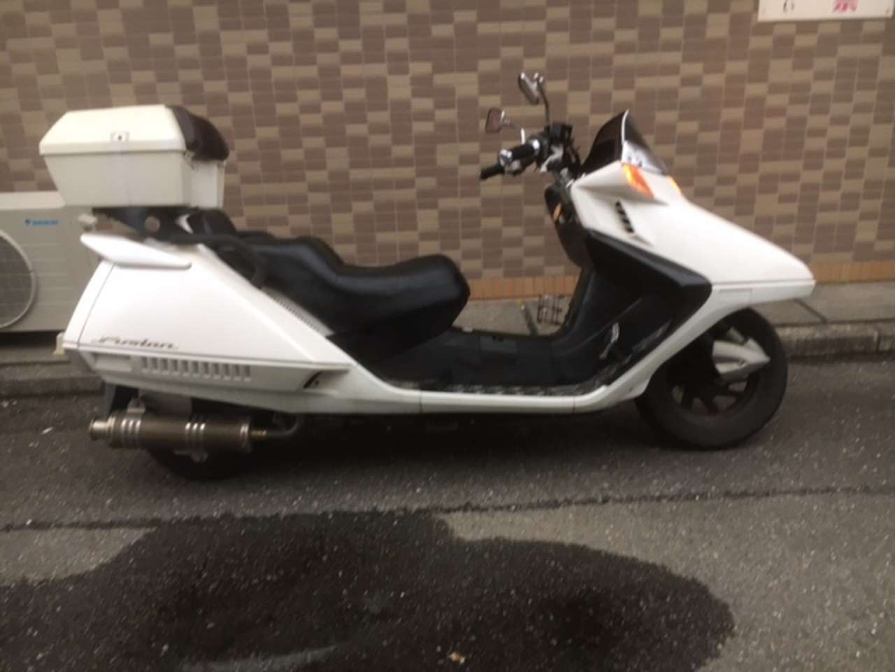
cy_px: 336
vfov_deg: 48.2
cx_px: 448
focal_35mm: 29
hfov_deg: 61.7
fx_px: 750
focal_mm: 4.15
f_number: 2.2
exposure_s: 1/30
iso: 50
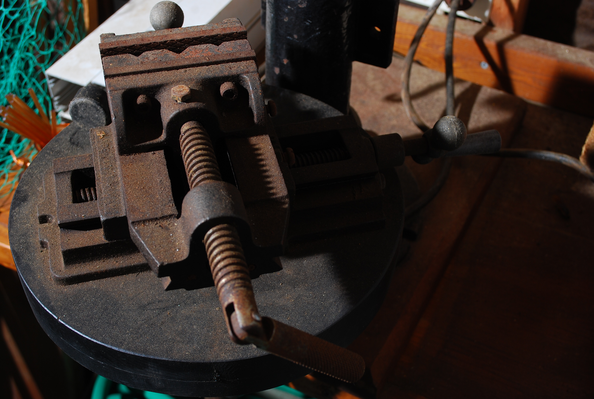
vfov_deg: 28.2
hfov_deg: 41.0
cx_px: 297
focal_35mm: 48
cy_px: 200
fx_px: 794
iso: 100
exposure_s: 1/160
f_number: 7.1
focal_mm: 32
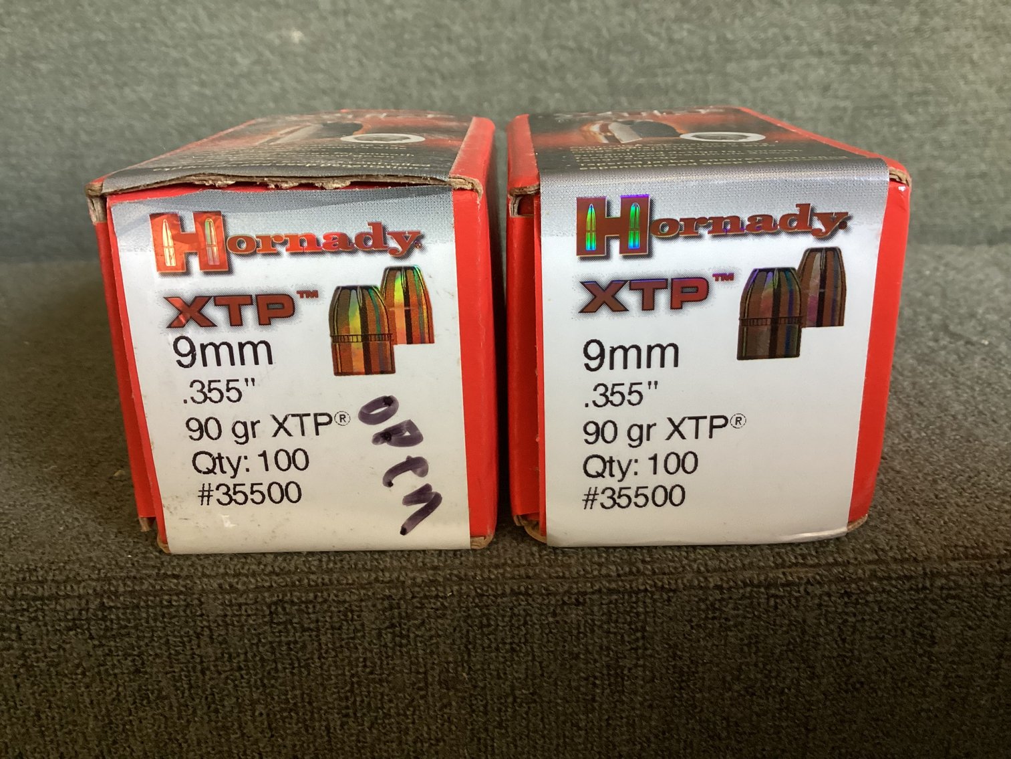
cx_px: 506
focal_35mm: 31
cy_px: 380
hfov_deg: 58.3
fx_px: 905
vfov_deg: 45.4
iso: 200
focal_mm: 3.3
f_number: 2.4
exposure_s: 1/50
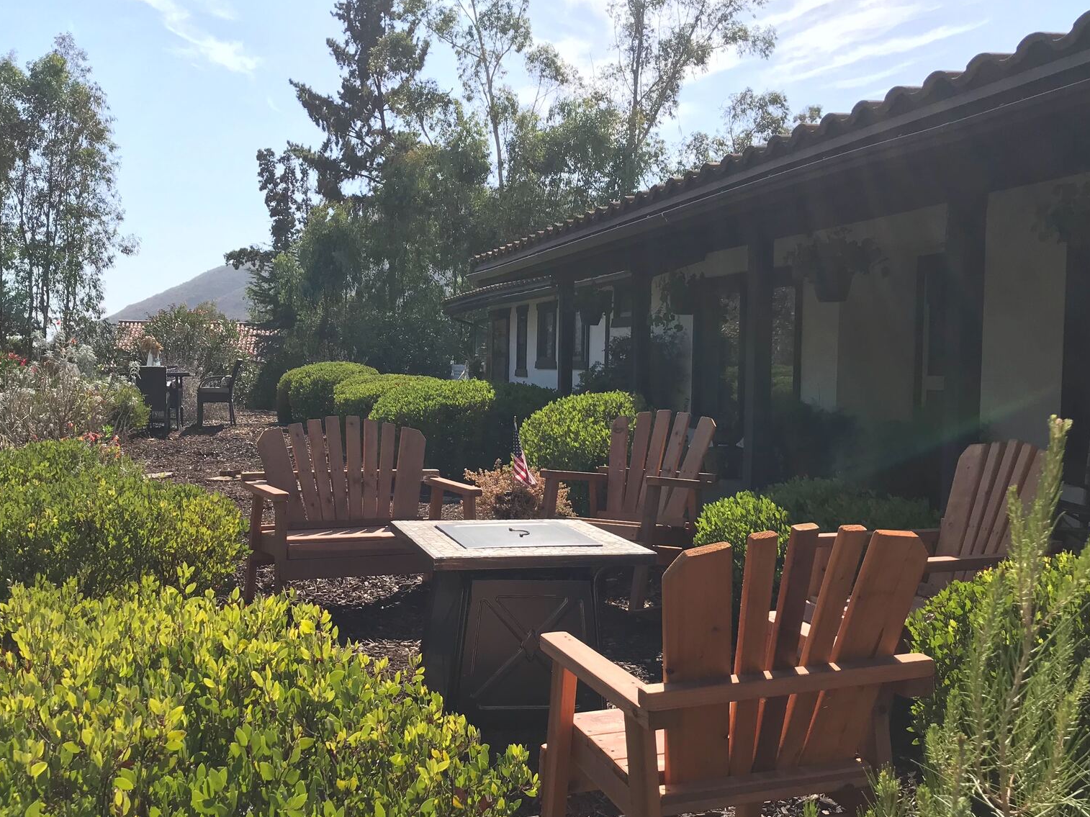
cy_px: 433
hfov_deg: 50.0
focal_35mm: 37
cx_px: 469
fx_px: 1165
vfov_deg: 38.6
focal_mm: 3.99
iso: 20
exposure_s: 1/1312
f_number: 1.8
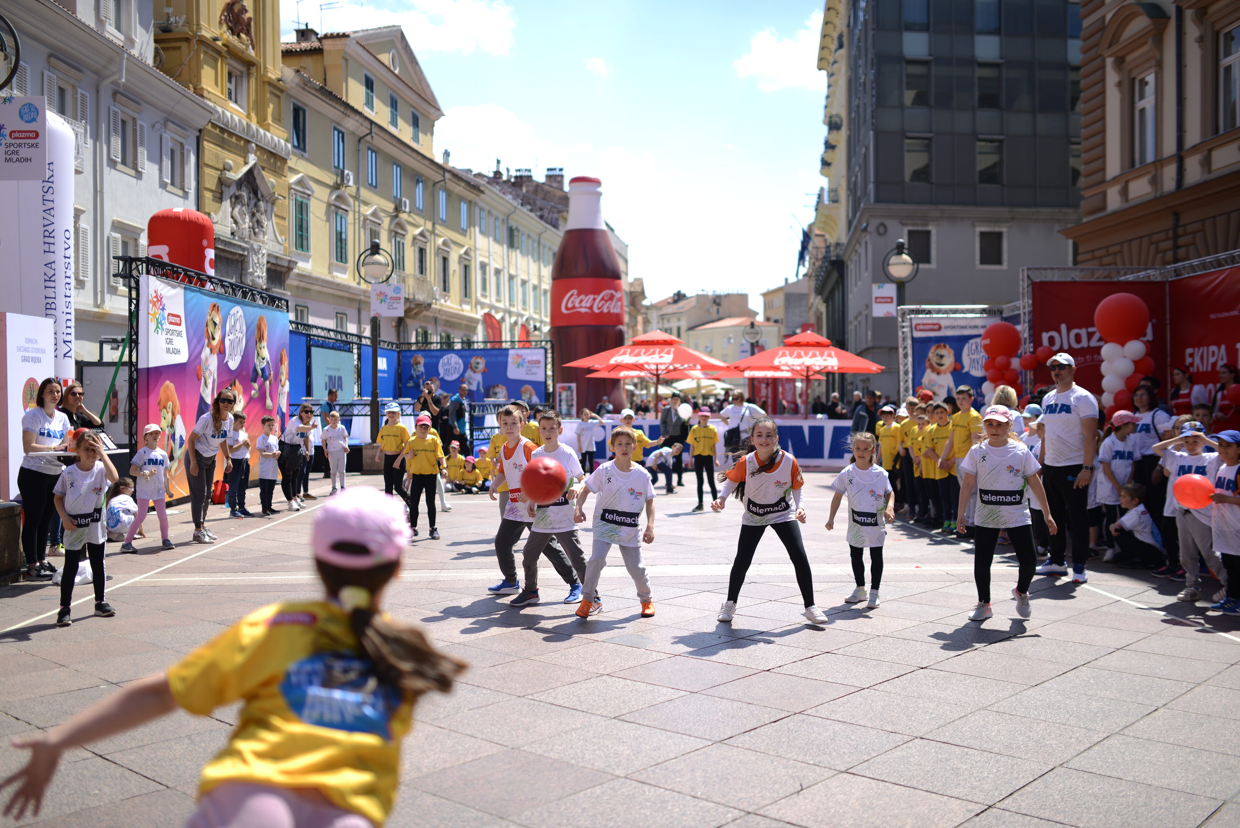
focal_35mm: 35
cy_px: 414
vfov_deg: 37.9
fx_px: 1206
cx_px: 620
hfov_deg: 54.4
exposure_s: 1/2500
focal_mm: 35
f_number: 1.4
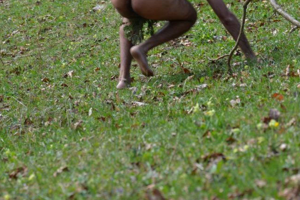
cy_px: 12
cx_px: 173
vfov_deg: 5.6
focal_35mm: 243
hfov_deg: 8.5
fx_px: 2024
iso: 200
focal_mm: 85
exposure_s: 1/160
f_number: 6.3
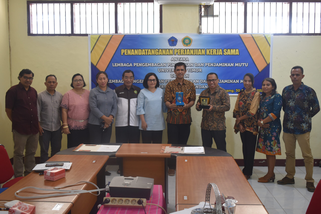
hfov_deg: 47.9
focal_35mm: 40
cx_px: 160
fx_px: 361
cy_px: 107
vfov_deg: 33.0
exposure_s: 1/30
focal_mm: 27
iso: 720
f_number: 4
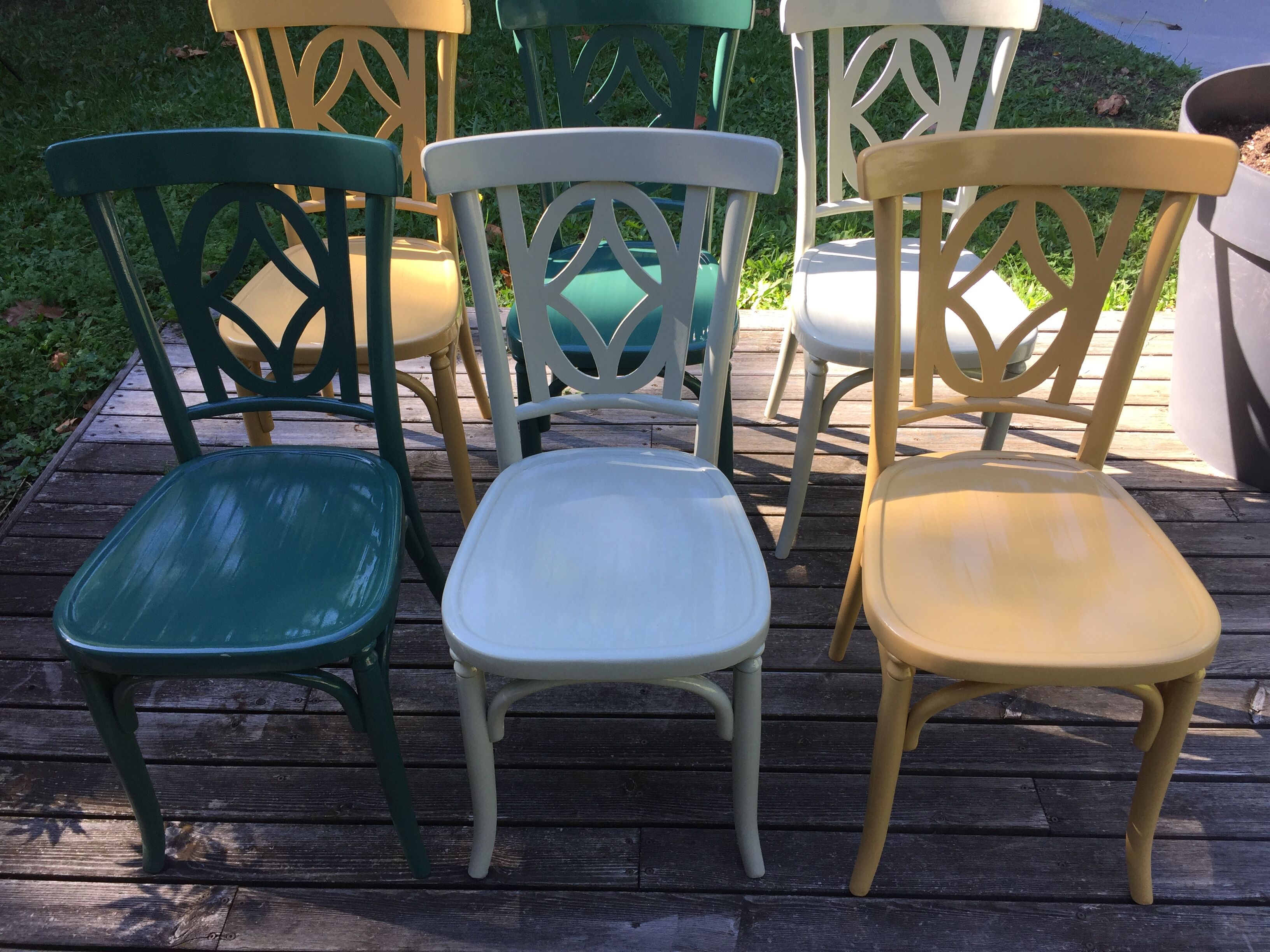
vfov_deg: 48.2
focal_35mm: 29
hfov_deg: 61.7
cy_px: 476
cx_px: 635
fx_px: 1064
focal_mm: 4.15
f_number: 2.2
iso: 32
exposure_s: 1/241
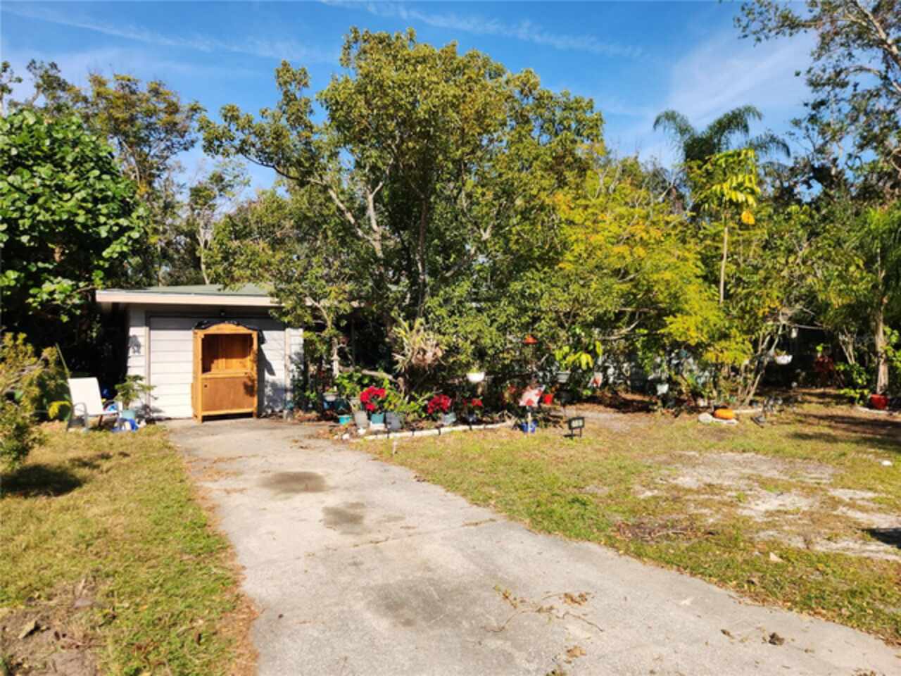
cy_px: 338
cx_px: 450
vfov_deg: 58.9
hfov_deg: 73.9
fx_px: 599
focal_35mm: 23
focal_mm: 5.4
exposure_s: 1/1283
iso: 20
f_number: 1.8
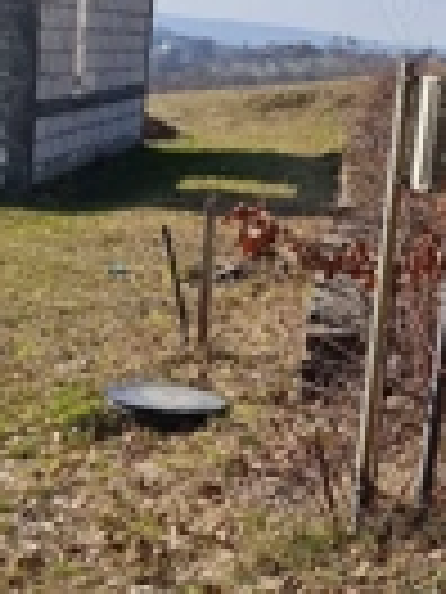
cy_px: 324
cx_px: 261
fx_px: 1357
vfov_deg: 24.7
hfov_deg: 18.6
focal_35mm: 79
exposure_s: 1/3333
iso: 50
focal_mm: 5.4
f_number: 1.8
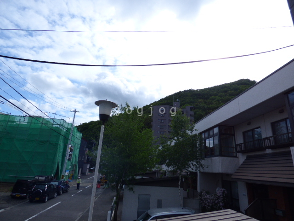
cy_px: 110
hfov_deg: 81.7
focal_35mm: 20
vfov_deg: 66.0
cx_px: 147
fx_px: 170
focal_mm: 3.58
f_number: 2.8
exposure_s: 1/2000
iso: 100
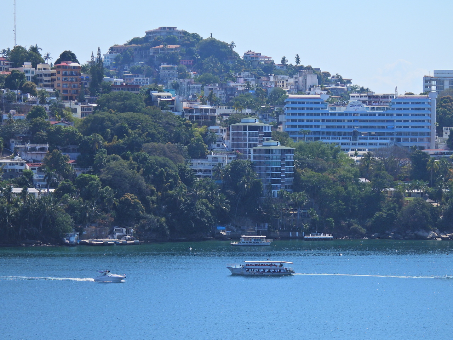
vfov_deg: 9.9
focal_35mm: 150
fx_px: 1963
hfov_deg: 13.2
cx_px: 226
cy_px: 170
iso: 100
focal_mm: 26.8
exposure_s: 1/1250
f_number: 4.5
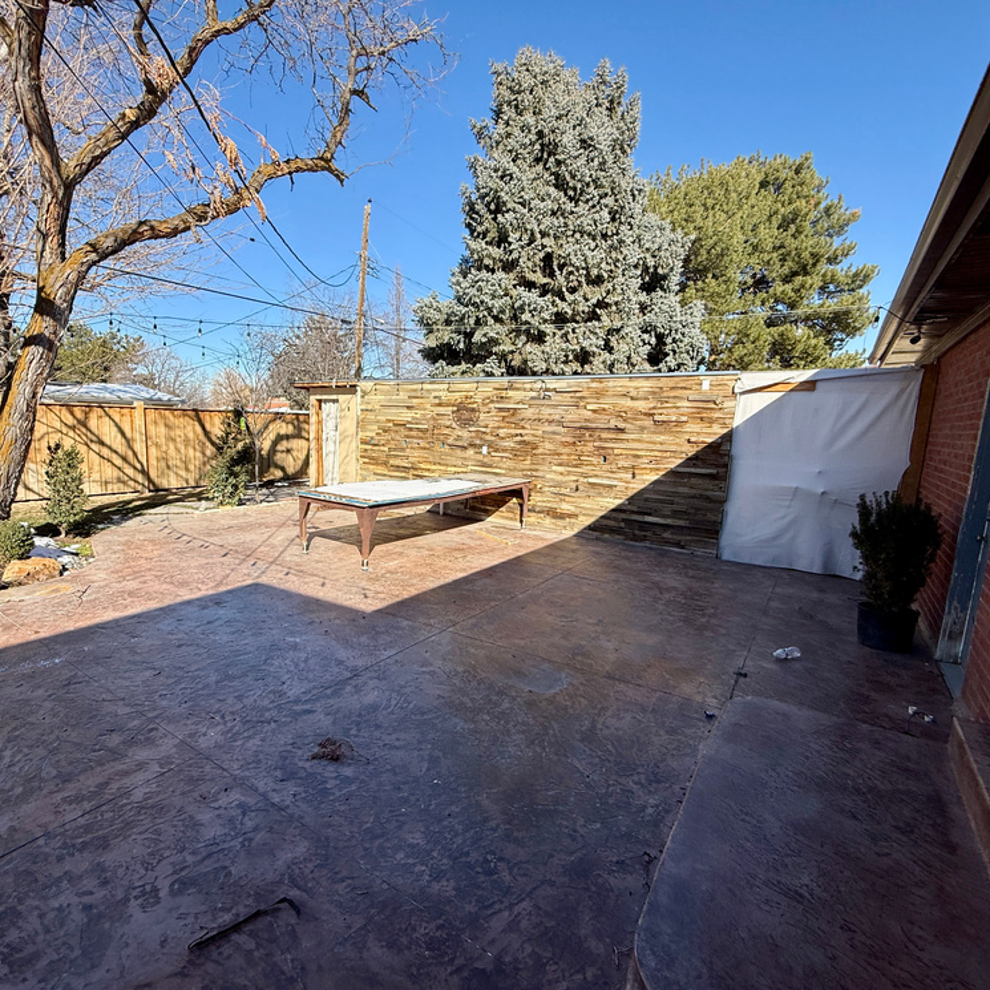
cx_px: 429
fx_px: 550
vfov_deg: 84.0
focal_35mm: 17
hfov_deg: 83.5
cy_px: 504
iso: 50
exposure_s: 1/1399
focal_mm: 2.22
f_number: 2.2
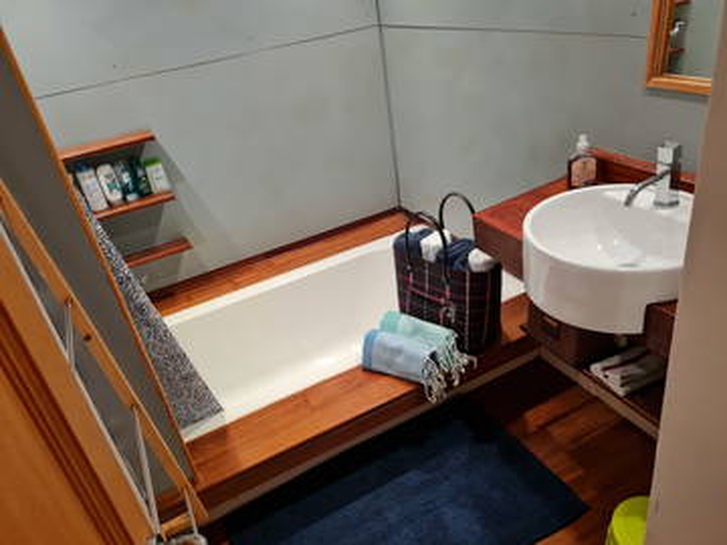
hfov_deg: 67.3
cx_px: 364
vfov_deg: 53.1
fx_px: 546
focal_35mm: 26
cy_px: 272
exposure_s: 1/50
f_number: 1.8
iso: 200
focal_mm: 5.4
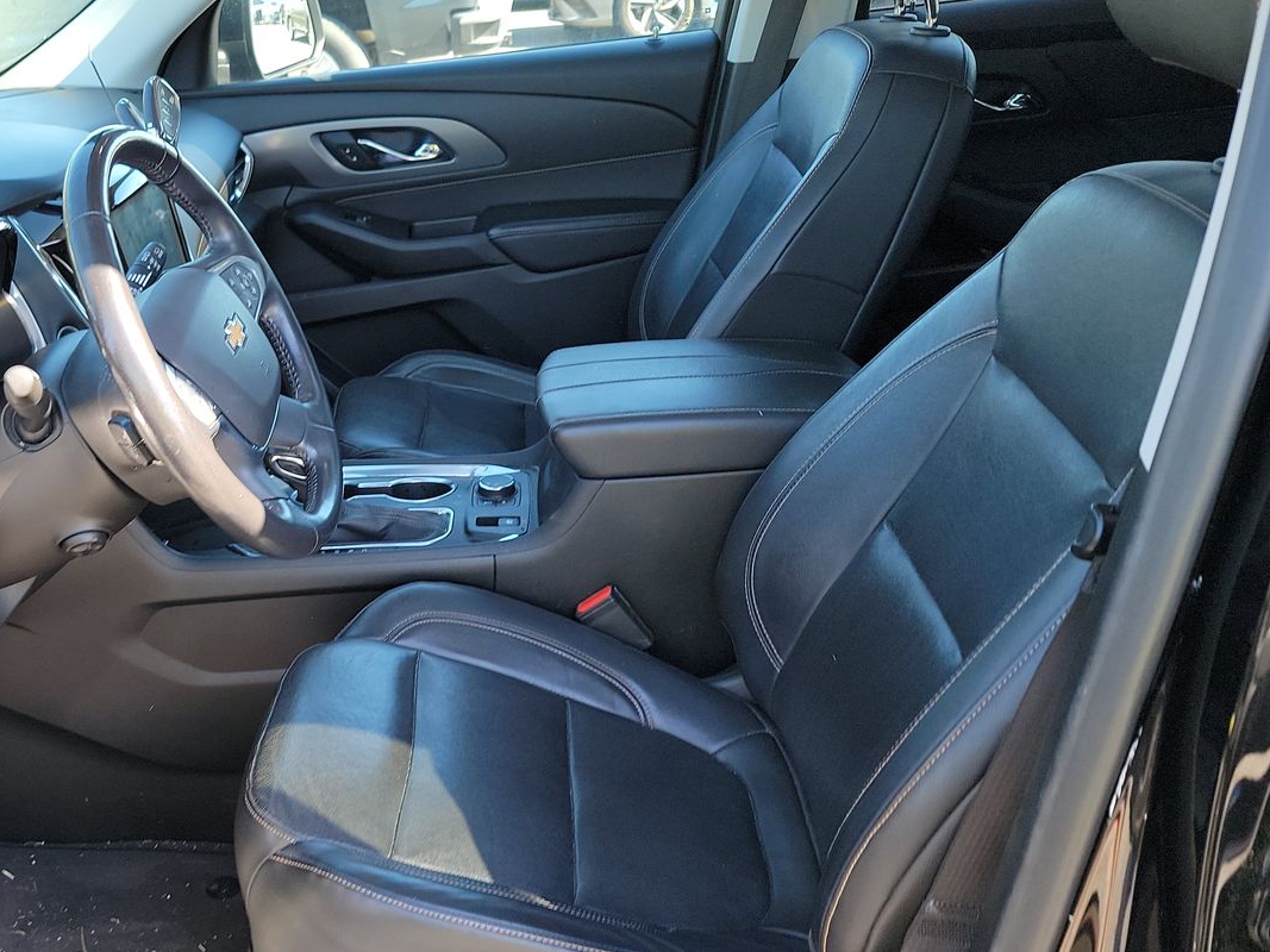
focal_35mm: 36
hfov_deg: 49.4
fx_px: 1321
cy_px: 512
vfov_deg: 39.6
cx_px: 327
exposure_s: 1/59
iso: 62
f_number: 1.8
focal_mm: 6.7
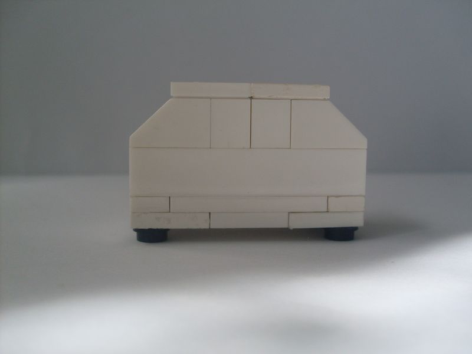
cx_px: 236
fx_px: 518
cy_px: 177
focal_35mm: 38
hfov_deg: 49.0
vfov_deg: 37.7
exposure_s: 1/350
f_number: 2.8
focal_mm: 6.3
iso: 80
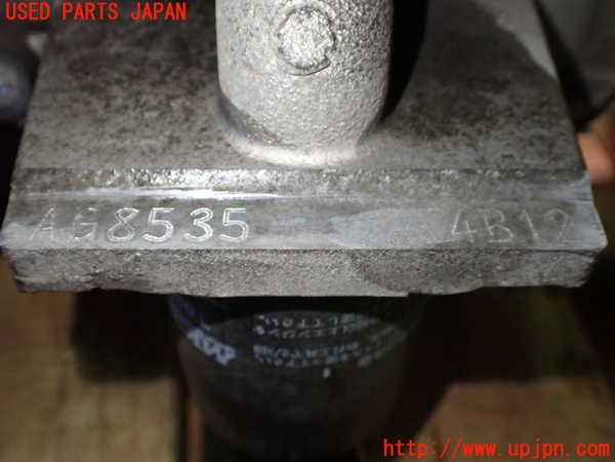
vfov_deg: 44.2
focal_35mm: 32
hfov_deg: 56.8
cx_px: 308
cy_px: 231
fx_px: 569
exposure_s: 1/125
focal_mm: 5.79
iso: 800
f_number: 2.4
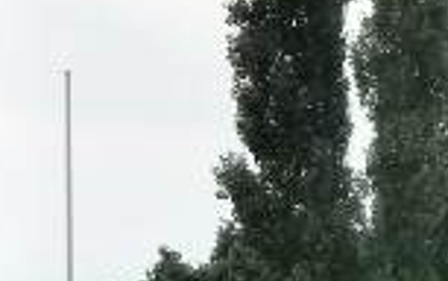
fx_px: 7700
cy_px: 760
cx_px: 126
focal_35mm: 630
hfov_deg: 3.3
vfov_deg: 2.1
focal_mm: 17.8
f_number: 5.4
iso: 80
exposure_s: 1/160
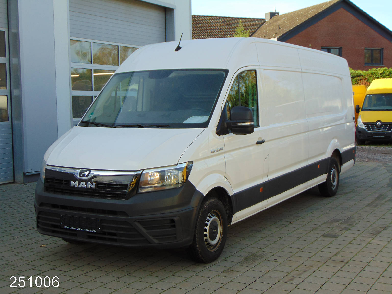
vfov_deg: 29.1
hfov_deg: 38.2
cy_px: 147
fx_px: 566
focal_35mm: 50
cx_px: 196
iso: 80
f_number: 3.5
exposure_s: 1/320
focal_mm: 9
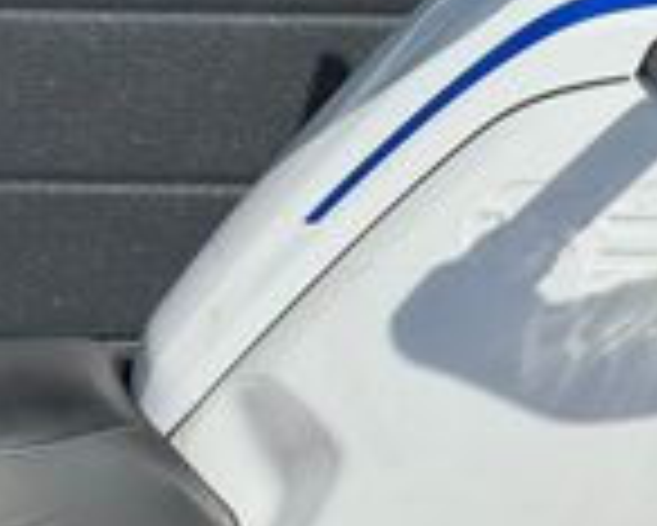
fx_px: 3989
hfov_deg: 9.4
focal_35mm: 205
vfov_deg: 7.4
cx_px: 558
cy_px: 827
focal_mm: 6.76
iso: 80
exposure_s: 1/4587
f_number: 1.78
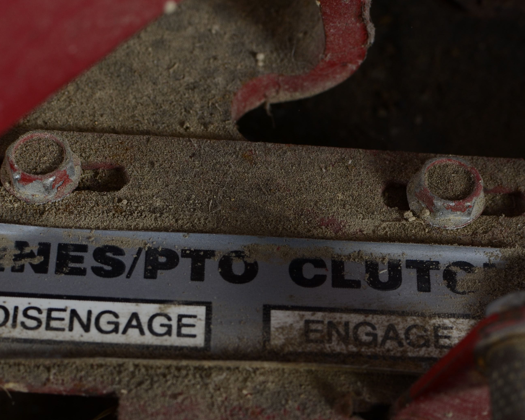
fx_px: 1459
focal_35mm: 94
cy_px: 268
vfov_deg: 16.4
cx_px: 243
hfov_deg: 20.4
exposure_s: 1/125
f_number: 6.3
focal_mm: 35
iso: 100
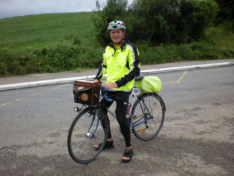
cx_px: 117
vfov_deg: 37.7
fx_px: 257
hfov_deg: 49.0
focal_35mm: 38
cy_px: 88
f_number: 4.6
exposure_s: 1/213
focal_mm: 6.3
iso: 64
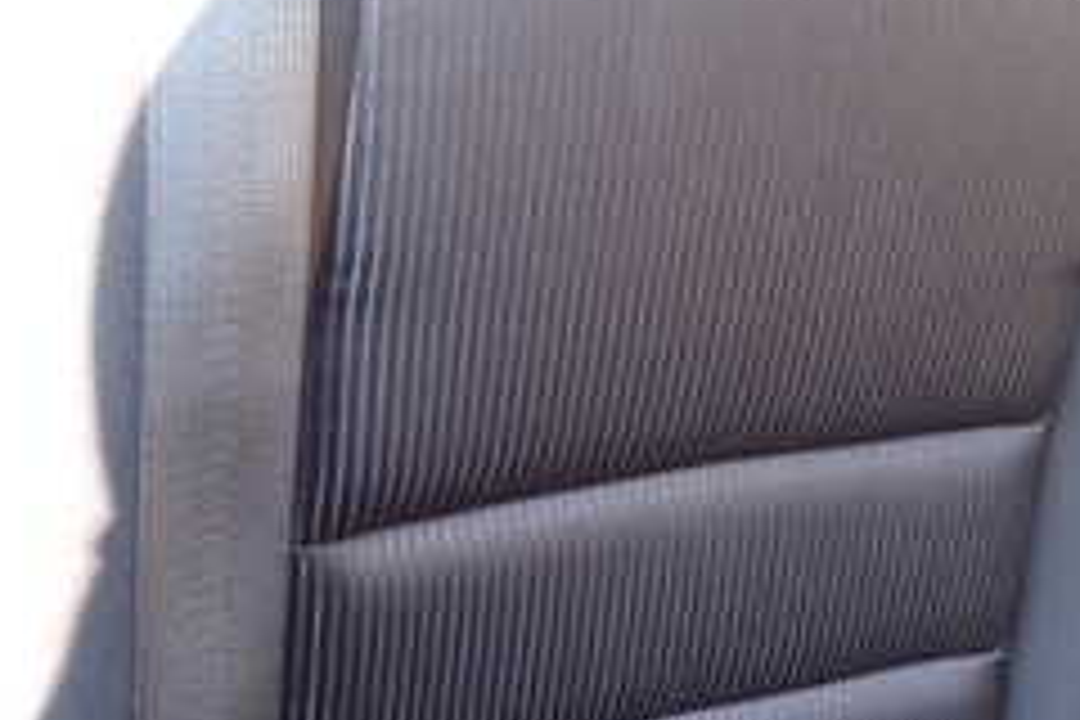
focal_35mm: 65
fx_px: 1950
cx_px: 508
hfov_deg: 31.0
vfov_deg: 20.8
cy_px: 508
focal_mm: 4.5
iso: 200
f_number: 2
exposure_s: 1/50
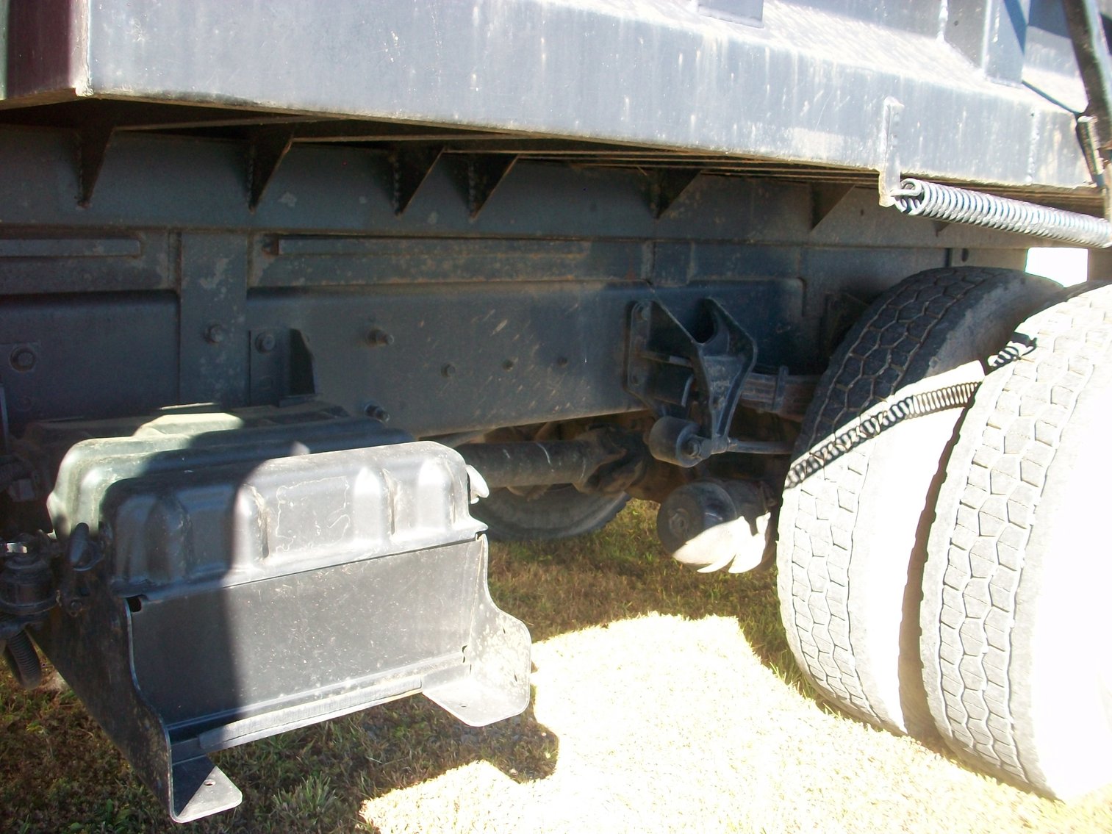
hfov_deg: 54.0
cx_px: 556
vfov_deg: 41.8
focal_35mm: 34
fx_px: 1092
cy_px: 417
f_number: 2.8
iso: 80
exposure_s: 1/125
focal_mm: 5.7
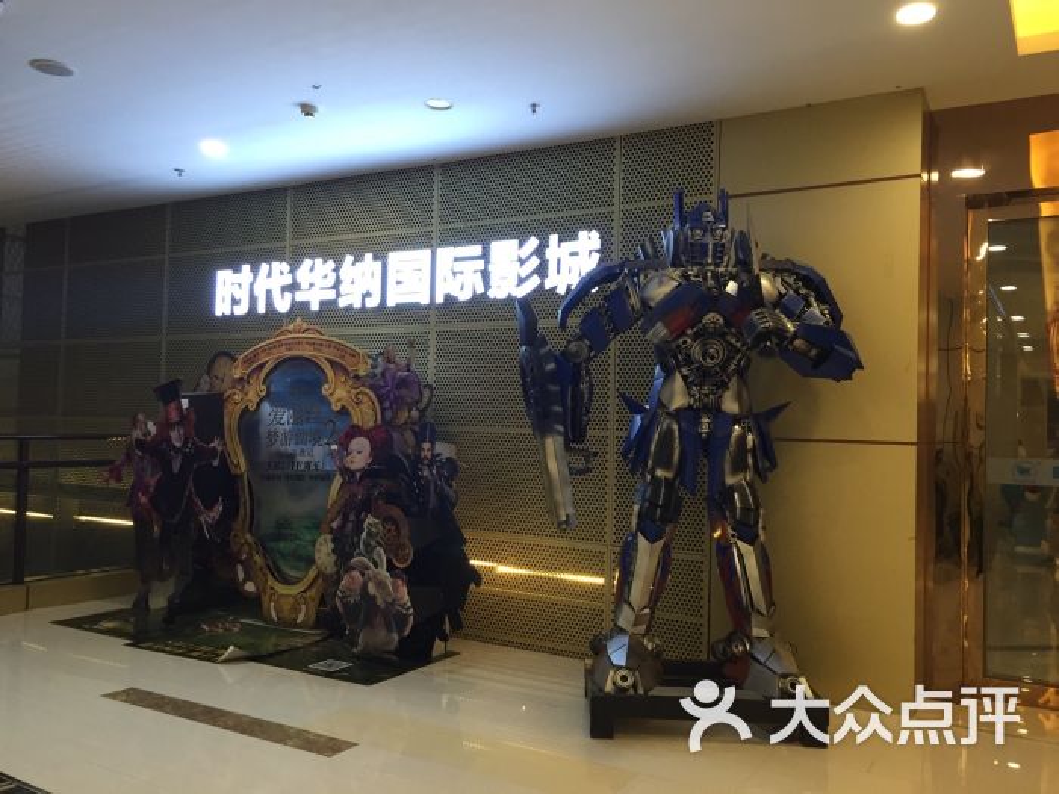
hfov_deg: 61.7
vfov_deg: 48.2
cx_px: 530
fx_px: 887
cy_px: 397
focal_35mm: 29
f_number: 2.2
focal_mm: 4.15
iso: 64
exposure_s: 1/33
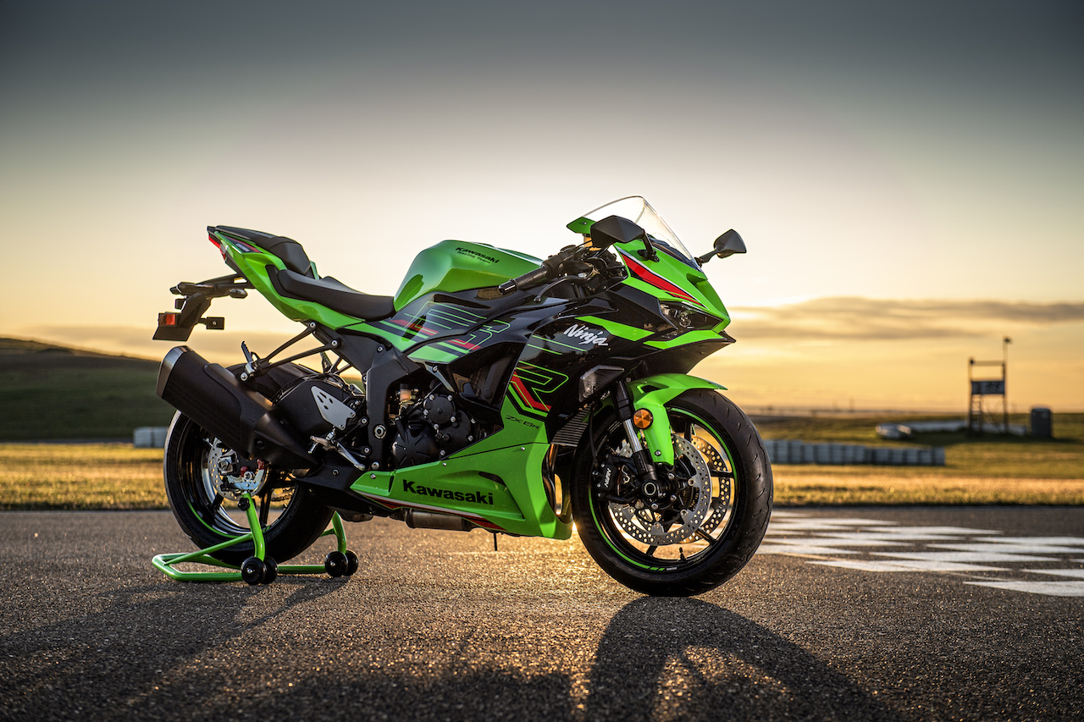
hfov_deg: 28.8
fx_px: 2107
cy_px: 361
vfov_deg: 19.5
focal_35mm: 70
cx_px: 542
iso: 160
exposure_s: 1/400
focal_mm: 70
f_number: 3.5
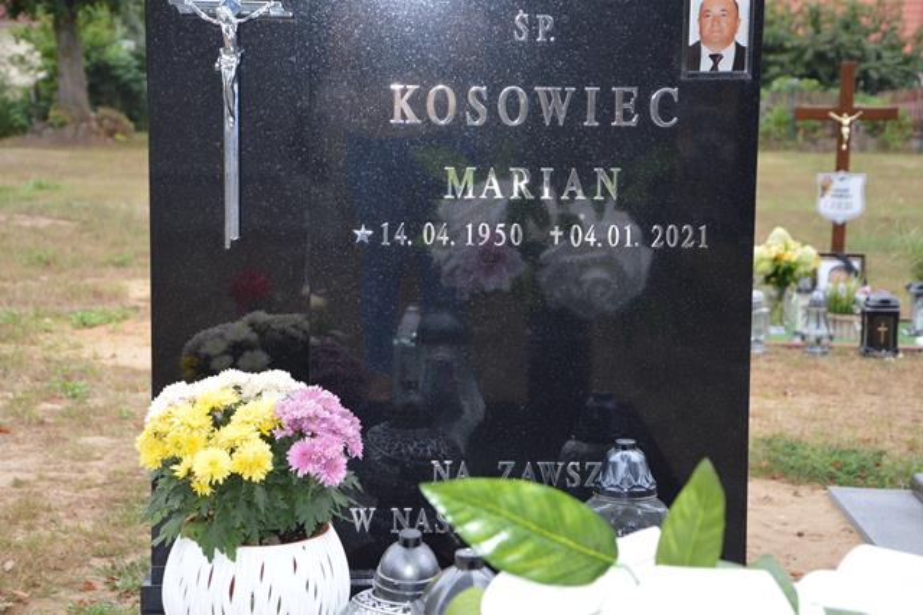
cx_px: 462
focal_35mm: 87
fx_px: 2229
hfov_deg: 23.4
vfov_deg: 15.7
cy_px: 308
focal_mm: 58
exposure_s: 1/125
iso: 280
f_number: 5
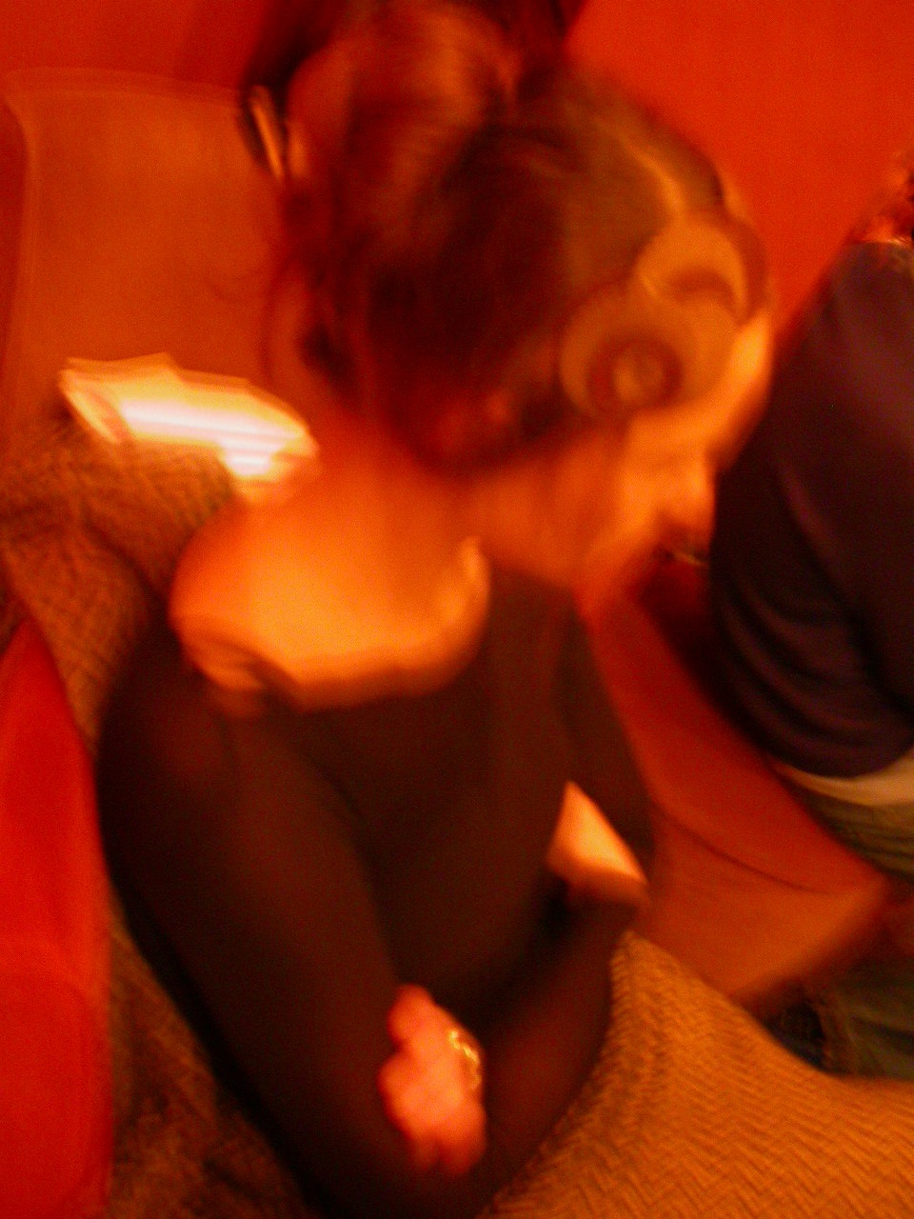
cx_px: 457
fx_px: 1338
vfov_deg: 49.0
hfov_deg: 37.7
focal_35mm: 38
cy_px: 610
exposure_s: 1
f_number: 2.6
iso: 400
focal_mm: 7.85
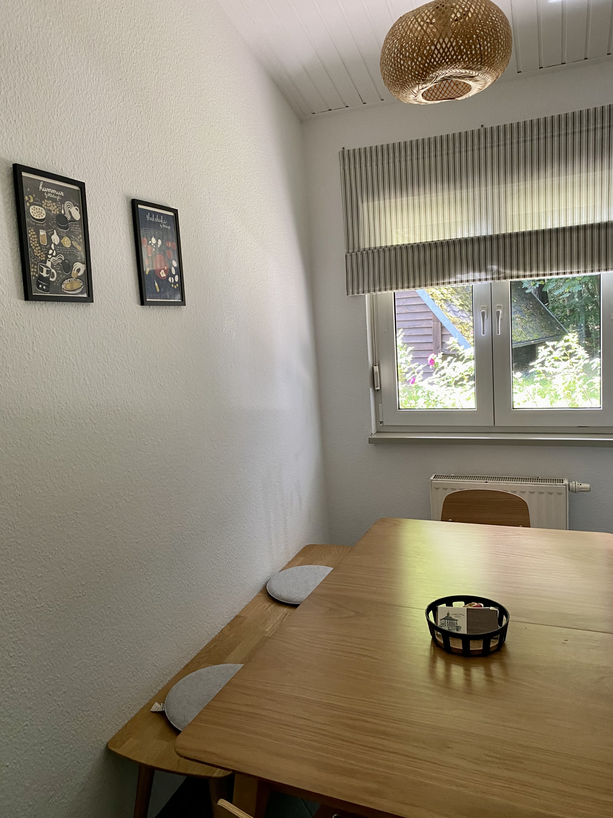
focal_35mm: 26
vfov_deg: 67.3
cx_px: 306
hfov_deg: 53.1
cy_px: 409
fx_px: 614
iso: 160
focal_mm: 4.25
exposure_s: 1/60
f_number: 1.8
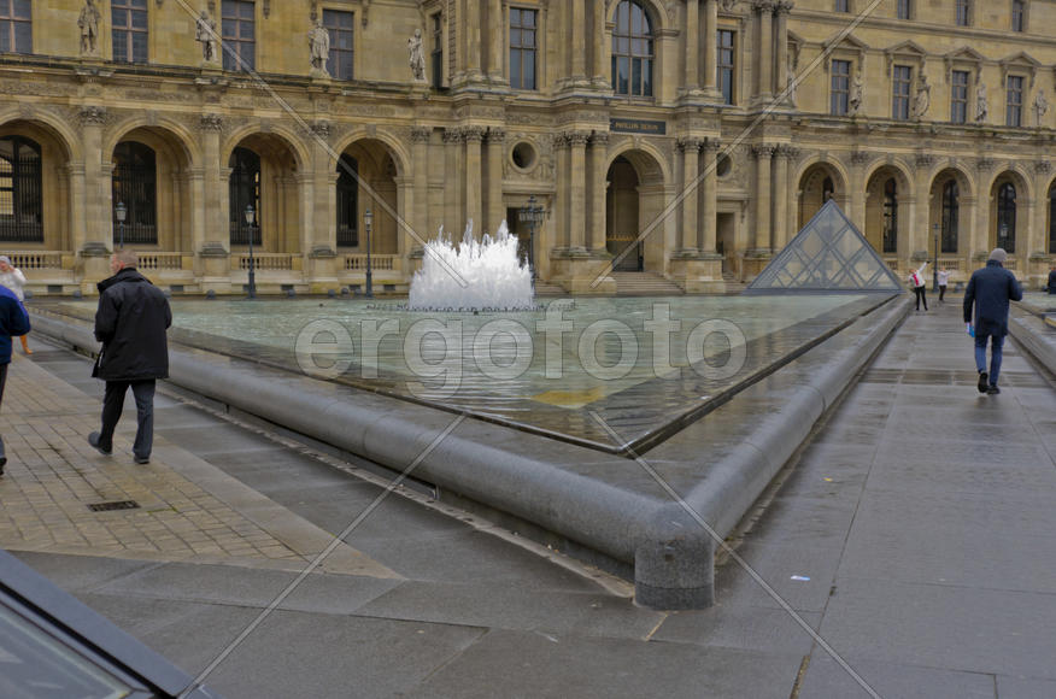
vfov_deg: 31.7
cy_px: 350
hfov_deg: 46.5
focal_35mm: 42
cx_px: 528
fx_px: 1229
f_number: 3.5
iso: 250
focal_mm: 28
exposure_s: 1/500
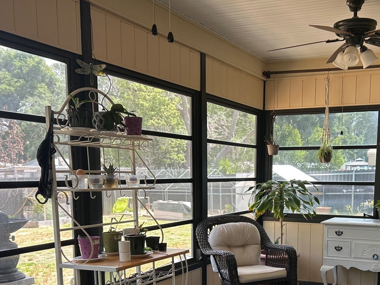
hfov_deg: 42.5
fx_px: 483
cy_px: 238
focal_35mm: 44
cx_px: 245
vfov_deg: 31.8
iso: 40
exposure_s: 1/163
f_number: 1.5
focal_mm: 5.7
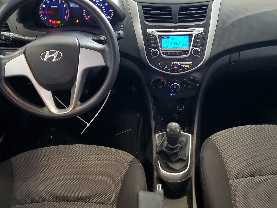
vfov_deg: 38.6
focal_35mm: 37
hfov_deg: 50.1
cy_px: 87
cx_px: 153
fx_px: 296
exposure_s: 1/60.2
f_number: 1.5
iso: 276
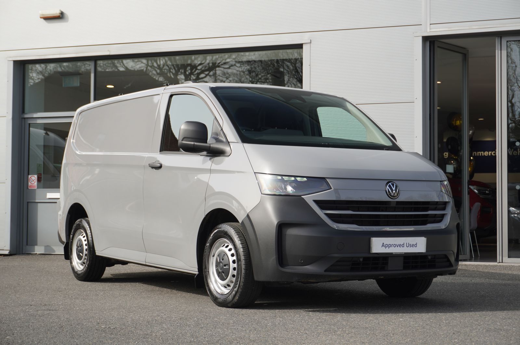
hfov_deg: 32.7
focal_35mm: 62
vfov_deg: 22.0
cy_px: 172
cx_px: 260
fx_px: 888
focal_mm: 41
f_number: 5.6
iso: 100
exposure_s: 1/200
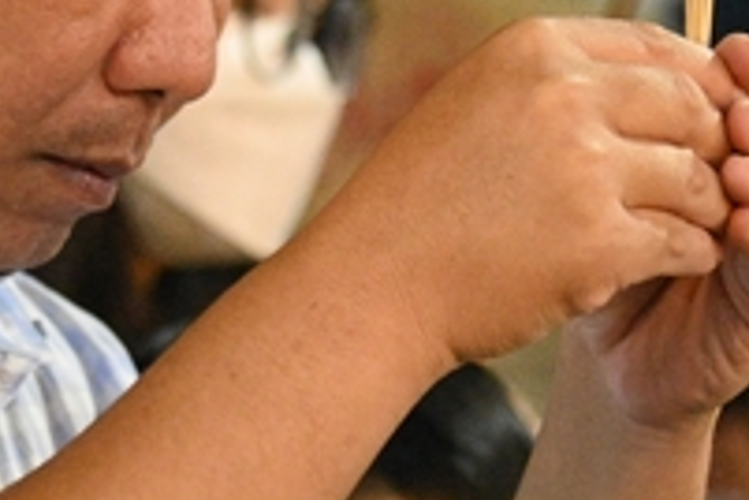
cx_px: 279
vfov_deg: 4.3
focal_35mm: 317
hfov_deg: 6.5
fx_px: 6595
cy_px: 22
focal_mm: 98
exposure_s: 1/160
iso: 16000
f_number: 4.5
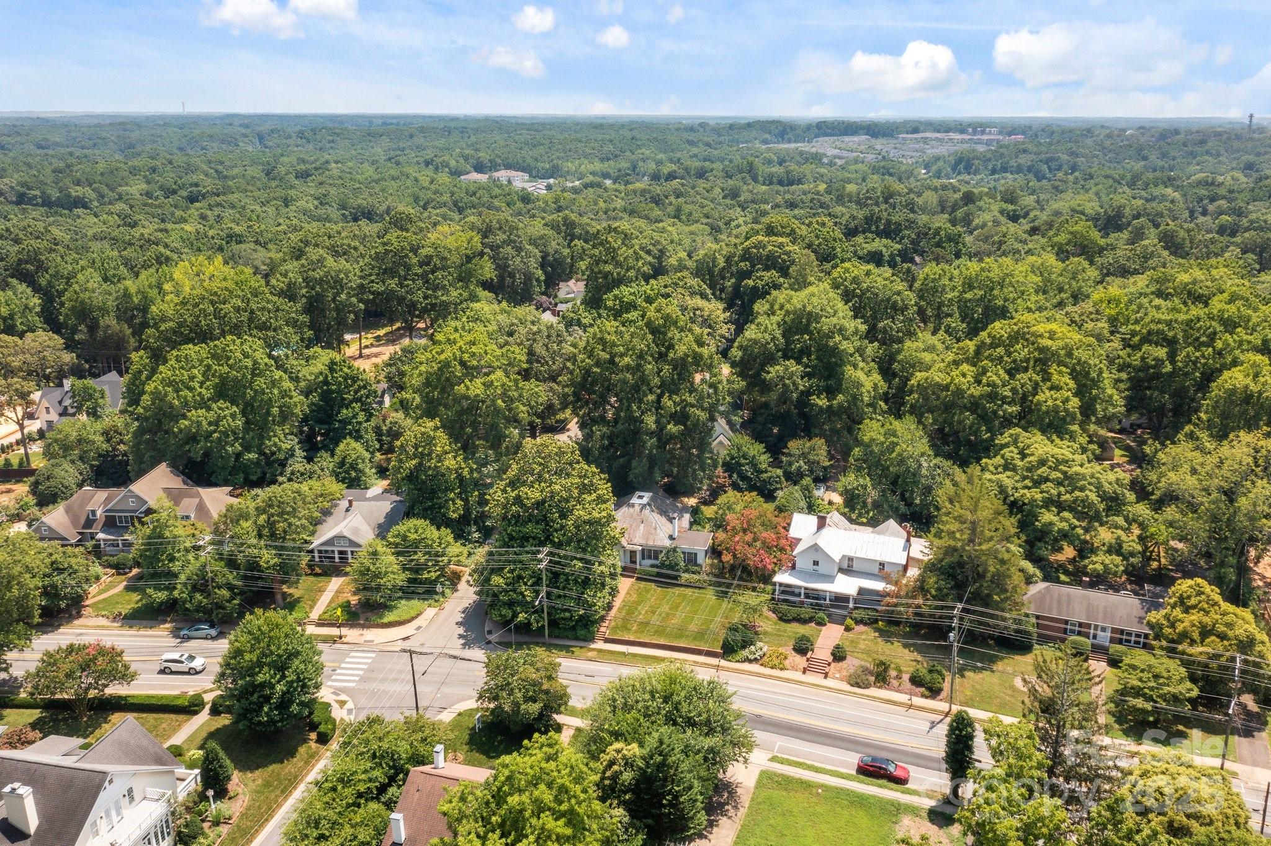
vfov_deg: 46.4
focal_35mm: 28
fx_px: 988
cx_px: 636
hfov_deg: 65.5
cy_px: 423
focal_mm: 10.26
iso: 100
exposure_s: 1/320
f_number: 6.3
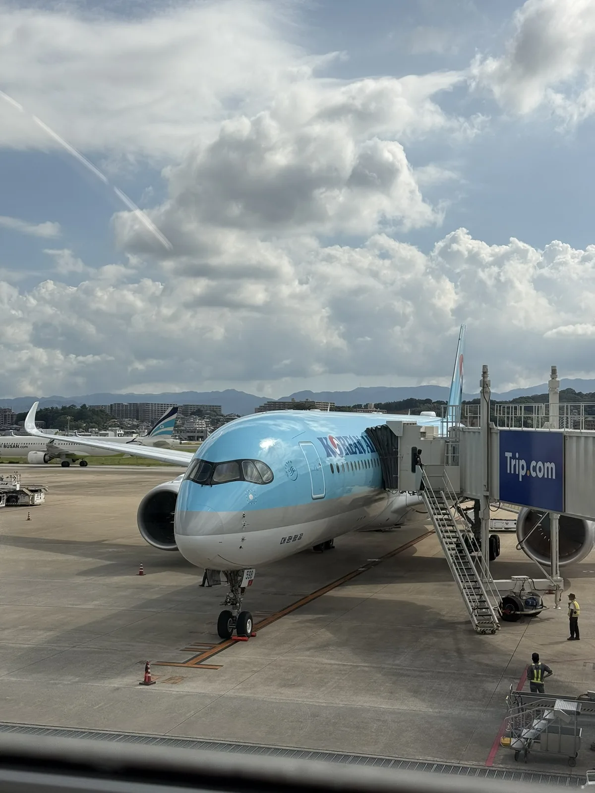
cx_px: 298
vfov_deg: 39.7
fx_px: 1100
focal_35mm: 48
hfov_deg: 30.3
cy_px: 396
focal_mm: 6.76
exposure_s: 1/8772
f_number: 1.78
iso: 64
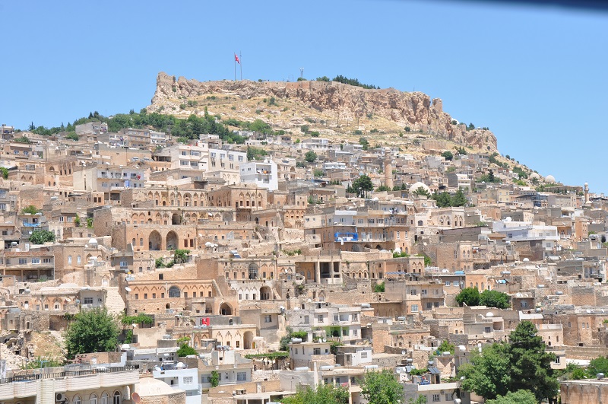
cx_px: 304
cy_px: 202
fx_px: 1164
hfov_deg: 29.3
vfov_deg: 19.7
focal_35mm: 69
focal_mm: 46
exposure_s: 1/160
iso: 200
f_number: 13
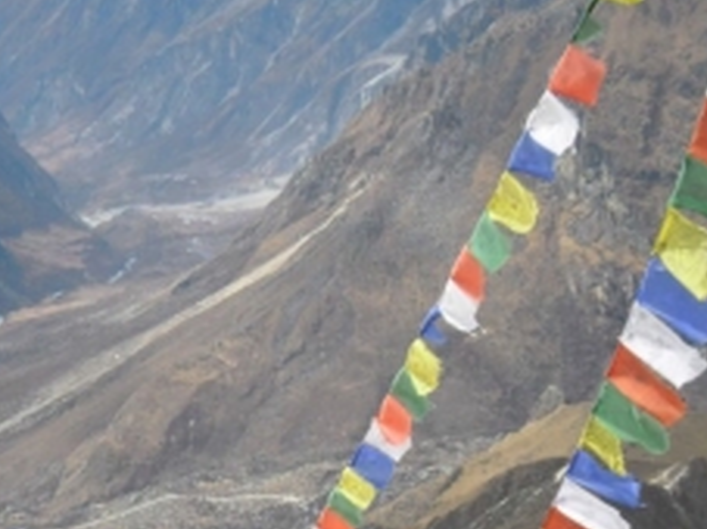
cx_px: 125
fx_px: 2735
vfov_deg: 11.0
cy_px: 420
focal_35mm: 134
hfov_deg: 14.6
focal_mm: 13.4
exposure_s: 1/224
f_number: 5.2
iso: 80
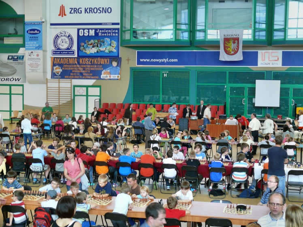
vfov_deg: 23.7
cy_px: 114
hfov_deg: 31.2
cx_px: 152
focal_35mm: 62
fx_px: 543
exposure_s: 1/30
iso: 125
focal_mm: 13
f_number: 3.2
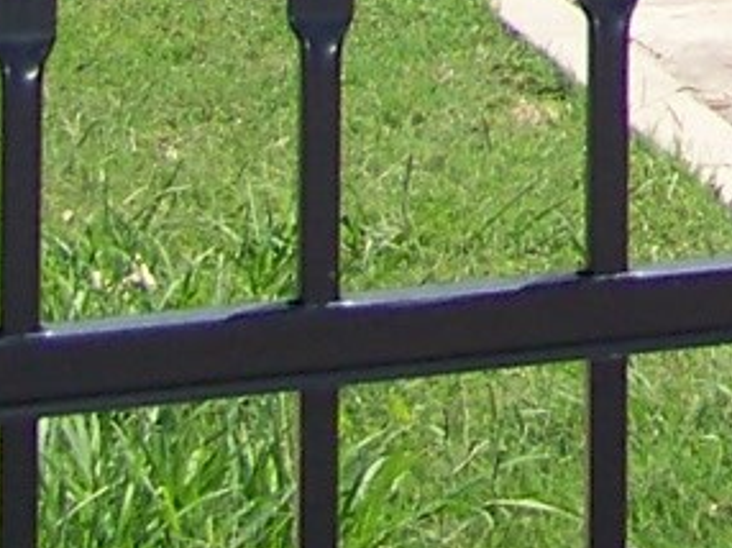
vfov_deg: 5.4
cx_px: 1761
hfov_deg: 7.2
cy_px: -1186
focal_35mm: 258
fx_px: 5451
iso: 64
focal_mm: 5.85
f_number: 2.8
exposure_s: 1/1000
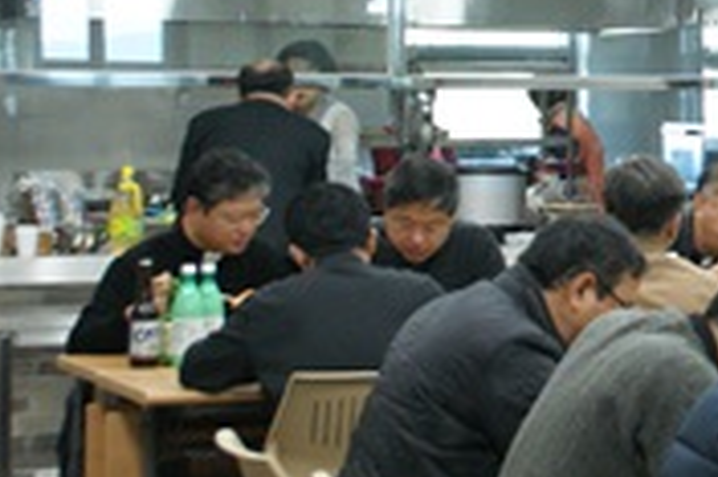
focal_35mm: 128
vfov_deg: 10.7
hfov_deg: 15.3
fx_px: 2550
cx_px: 914
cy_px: 96
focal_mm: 30
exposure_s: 1/40
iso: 800
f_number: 5.6
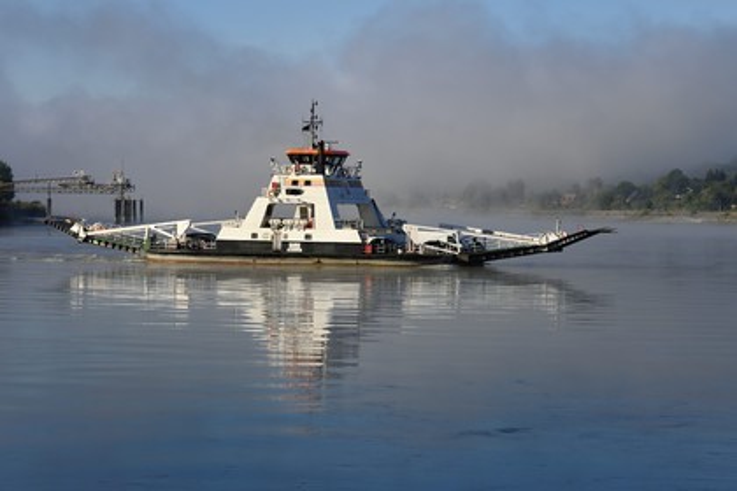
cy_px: 246
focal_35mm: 125
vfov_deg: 11.0
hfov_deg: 16.4
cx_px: 368
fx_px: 2559
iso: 200
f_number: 13
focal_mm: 125
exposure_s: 1/400
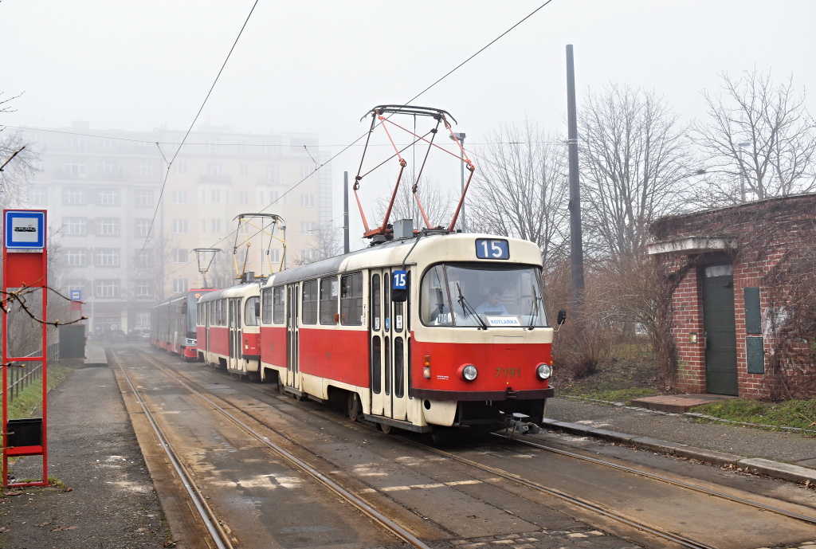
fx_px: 818
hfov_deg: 53.0
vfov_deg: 37.1
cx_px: 408
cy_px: 274
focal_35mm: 36
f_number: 7.1
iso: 320
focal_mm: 24
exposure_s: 1/250
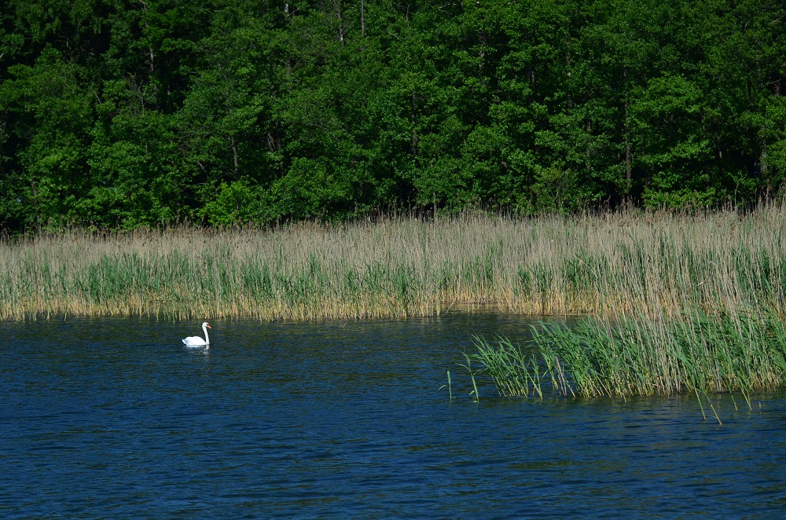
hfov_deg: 19.5
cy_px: 260
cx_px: 393
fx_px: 2287
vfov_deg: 13.0
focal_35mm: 105
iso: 500
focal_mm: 70
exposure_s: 1/8000
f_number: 4.5
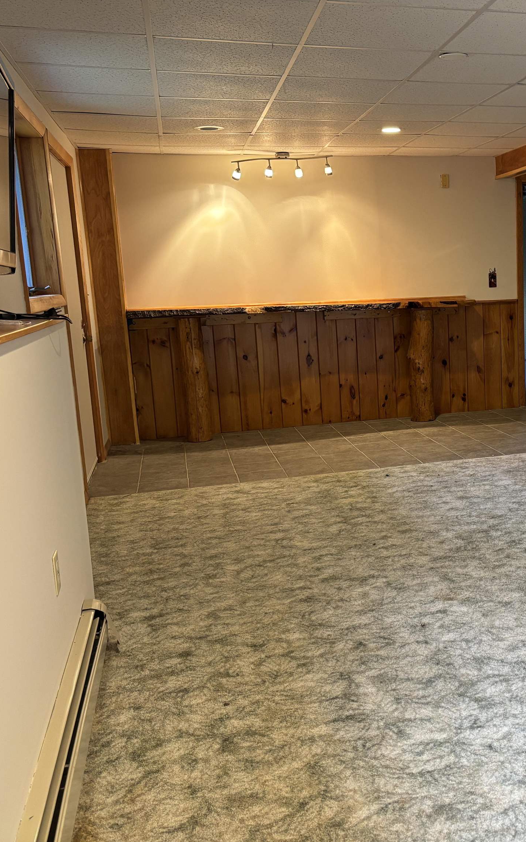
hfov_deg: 32.9
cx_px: 457
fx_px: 849
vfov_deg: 52.7
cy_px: 421
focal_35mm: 37
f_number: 1.6
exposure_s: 1/60
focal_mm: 5.96
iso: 200
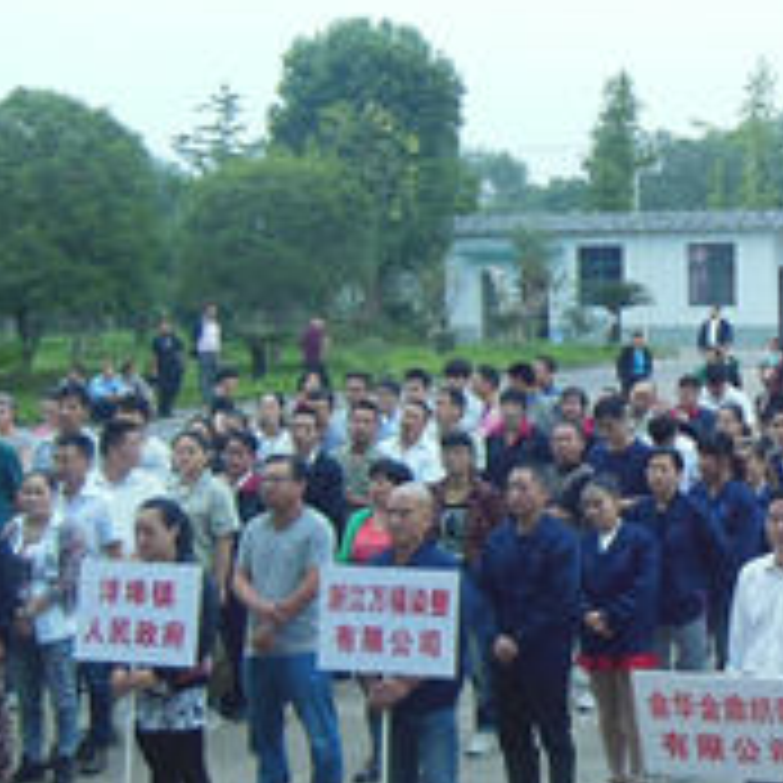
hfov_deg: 21.7
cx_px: 832
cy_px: 270
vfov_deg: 22.7
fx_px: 1945
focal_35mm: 76
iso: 125
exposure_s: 1/100
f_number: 3.5
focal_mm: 4.5
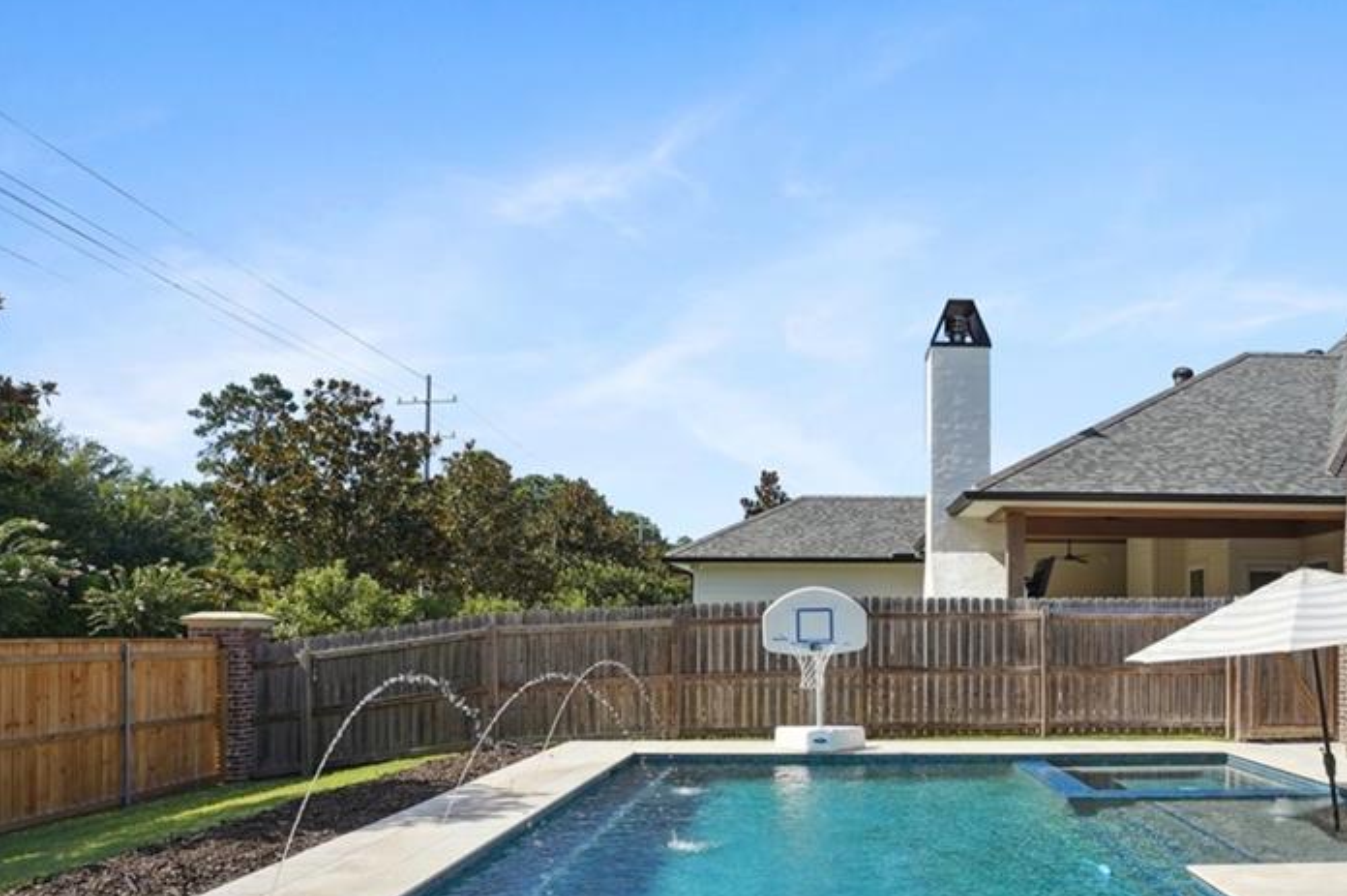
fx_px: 935
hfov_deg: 70.1
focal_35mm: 25
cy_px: 609
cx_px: 863
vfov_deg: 50.2
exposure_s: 1/1000
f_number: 11
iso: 800
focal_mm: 17
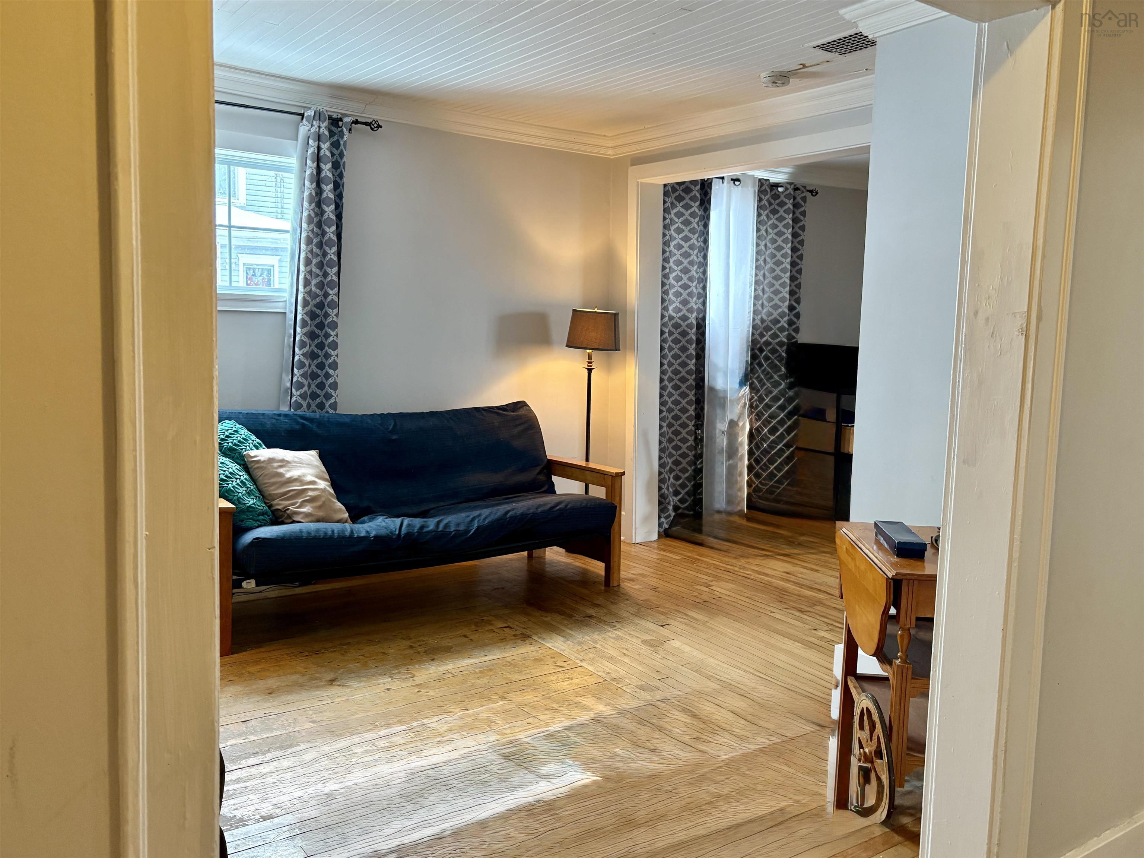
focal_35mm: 26
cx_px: 572
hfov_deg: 67.3
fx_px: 859
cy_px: 429
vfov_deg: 53.1
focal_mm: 5.96
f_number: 1.6
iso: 200
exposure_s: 1/60
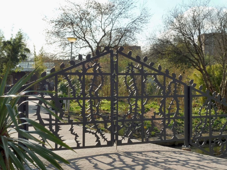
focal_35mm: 70
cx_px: 114
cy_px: 85
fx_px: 459
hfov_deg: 27.8
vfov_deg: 21.0
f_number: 6.3
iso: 100
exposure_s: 1/160
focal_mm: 12.5
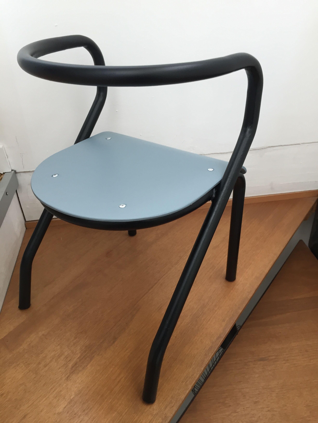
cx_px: 159
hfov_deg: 48.2
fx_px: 355
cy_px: 212
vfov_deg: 61.7
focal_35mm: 29
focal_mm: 4.15
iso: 100
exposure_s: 1/33
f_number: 2.2
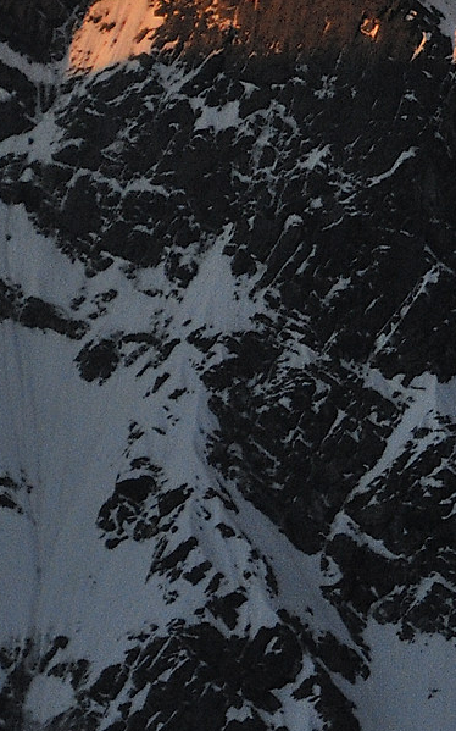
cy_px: -60
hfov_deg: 3.2
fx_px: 8059
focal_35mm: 405
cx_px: 1123
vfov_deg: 5.2
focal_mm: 66
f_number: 7.1
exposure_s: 1/400
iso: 500
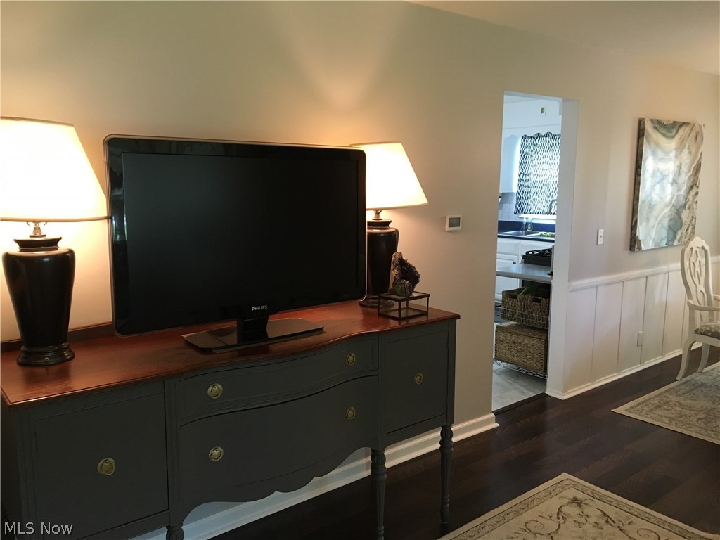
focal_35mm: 29
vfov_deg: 48.2
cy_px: 270
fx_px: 603
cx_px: 360
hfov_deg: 61.7
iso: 160
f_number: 2.2
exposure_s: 1/30
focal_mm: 4.15
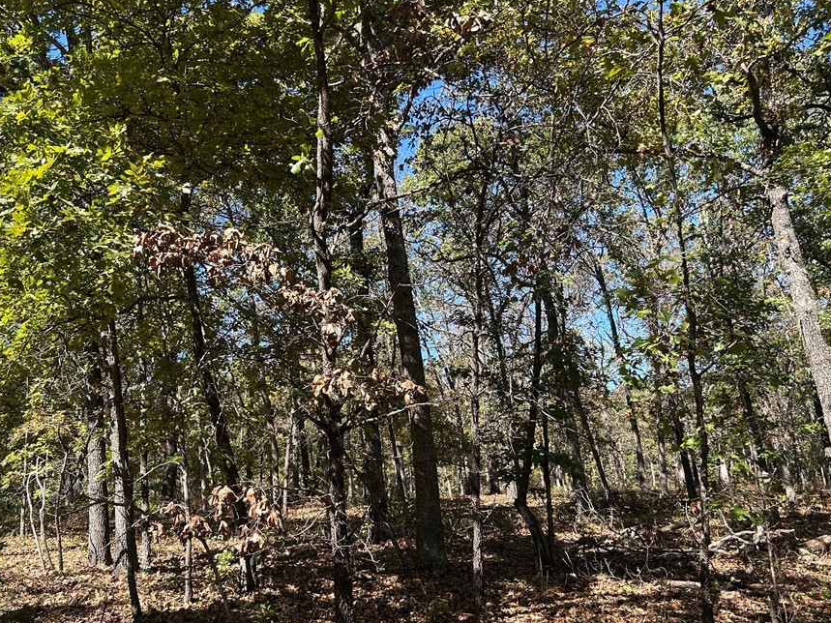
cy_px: 350
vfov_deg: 45.3
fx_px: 744
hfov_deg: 58.0
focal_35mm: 31
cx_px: 347
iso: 50
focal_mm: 5.7
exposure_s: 1/763
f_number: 1.5
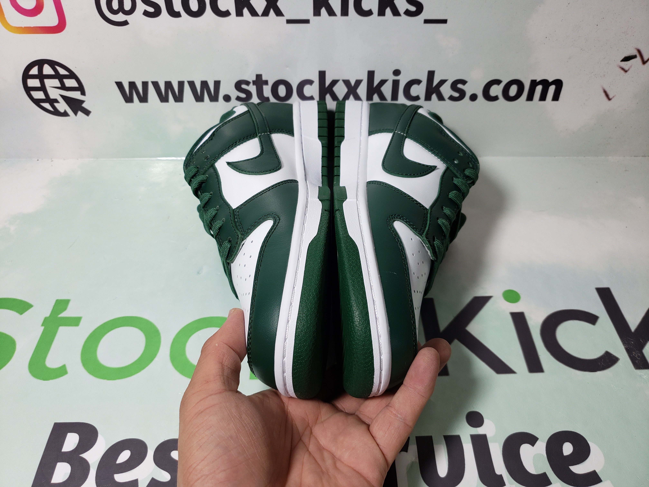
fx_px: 487
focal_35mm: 26
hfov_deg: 67.3
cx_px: 324
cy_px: 244
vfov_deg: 53.1
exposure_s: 1/430
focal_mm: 4.3
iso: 50
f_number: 1.5
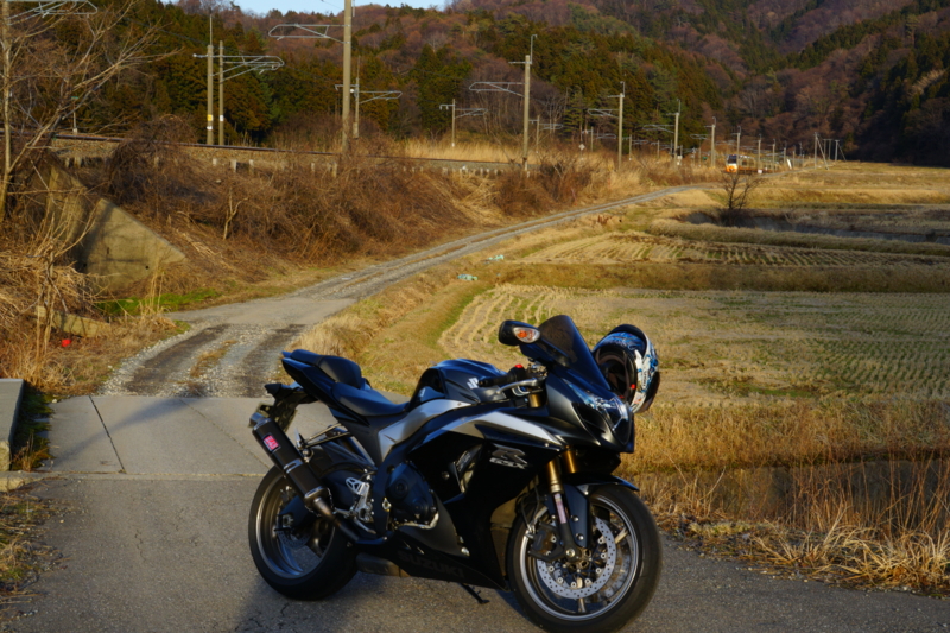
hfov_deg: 31.9
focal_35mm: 63
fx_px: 1662
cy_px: 316
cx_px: 475
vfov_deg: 21.6
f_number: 13
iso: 160
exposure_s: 1/80
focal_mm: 42
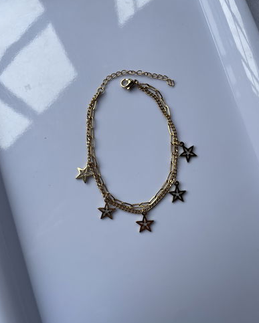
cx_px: 128
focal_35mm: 28
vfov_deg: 62.2
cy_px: 158
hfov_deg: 51.6
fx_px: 268
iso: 32
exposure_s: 1/425
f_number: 1.6
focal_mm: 4.2
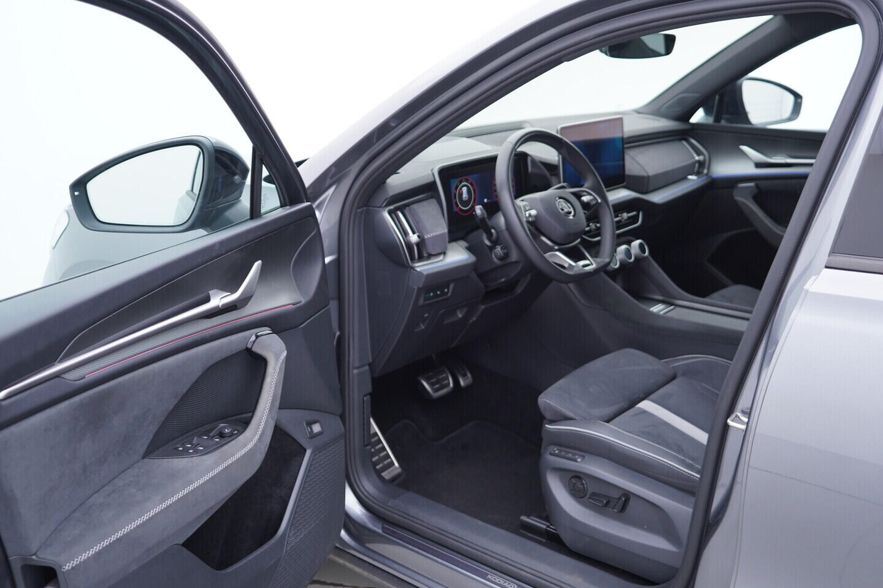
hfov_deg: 53.1
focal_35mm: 36
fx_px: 883
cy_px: 294
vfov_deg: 36.9
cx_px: 442
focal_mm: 24
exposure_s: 1/40
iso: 160
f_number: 2.8
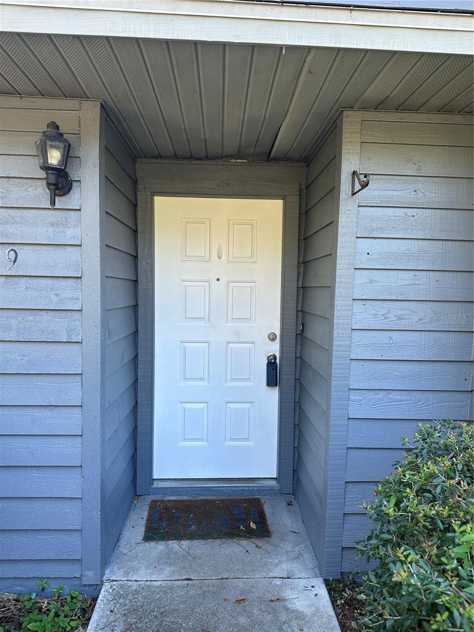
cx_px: 237
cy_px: 316
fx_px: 438
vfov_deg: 71.6
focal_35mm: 24
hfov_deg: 56.8
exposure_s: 1/169
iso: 64
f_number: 1.78
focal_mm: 6.86
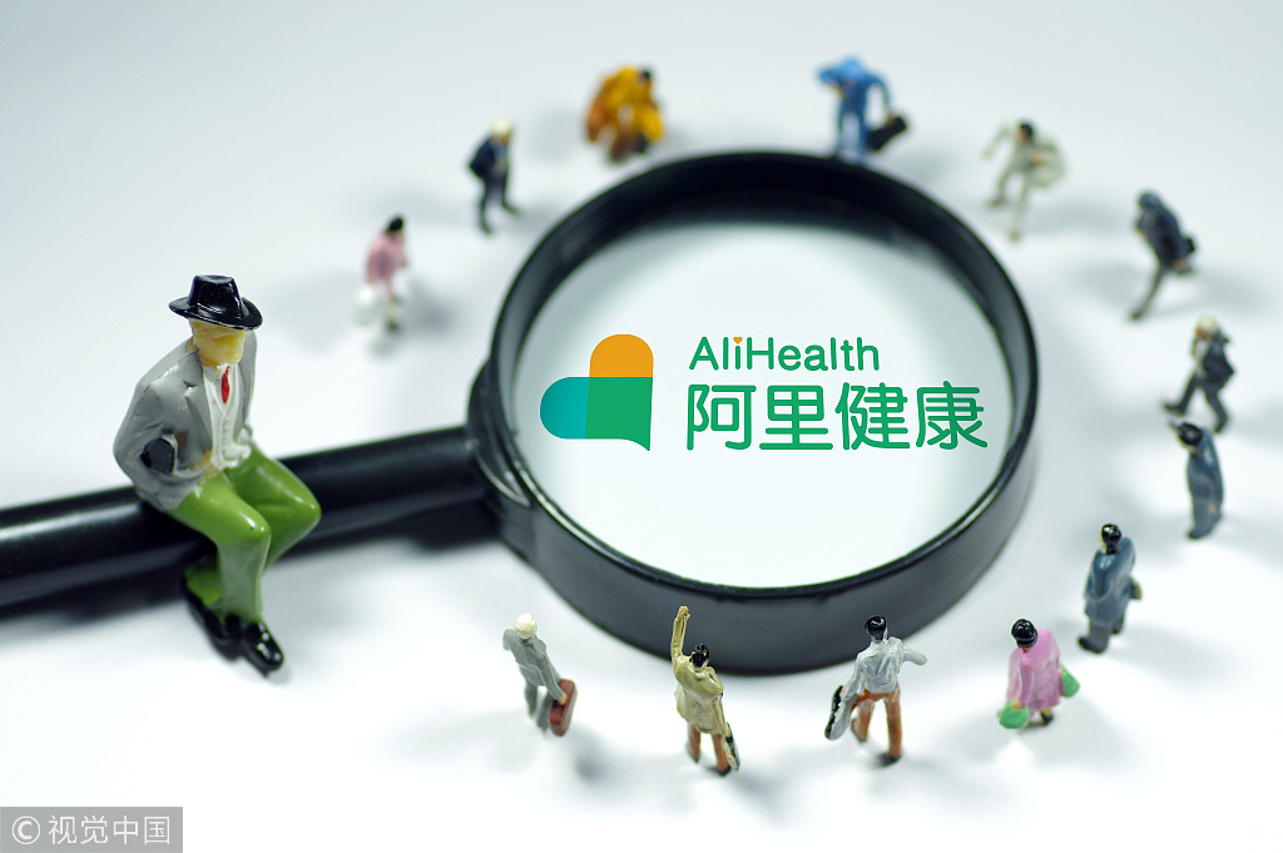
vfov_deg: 9.1
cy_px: 426
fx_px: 5341
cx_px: 642
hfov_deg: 13.7
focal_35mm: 150
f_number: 4
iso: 500
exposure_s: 1/125
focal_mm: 100
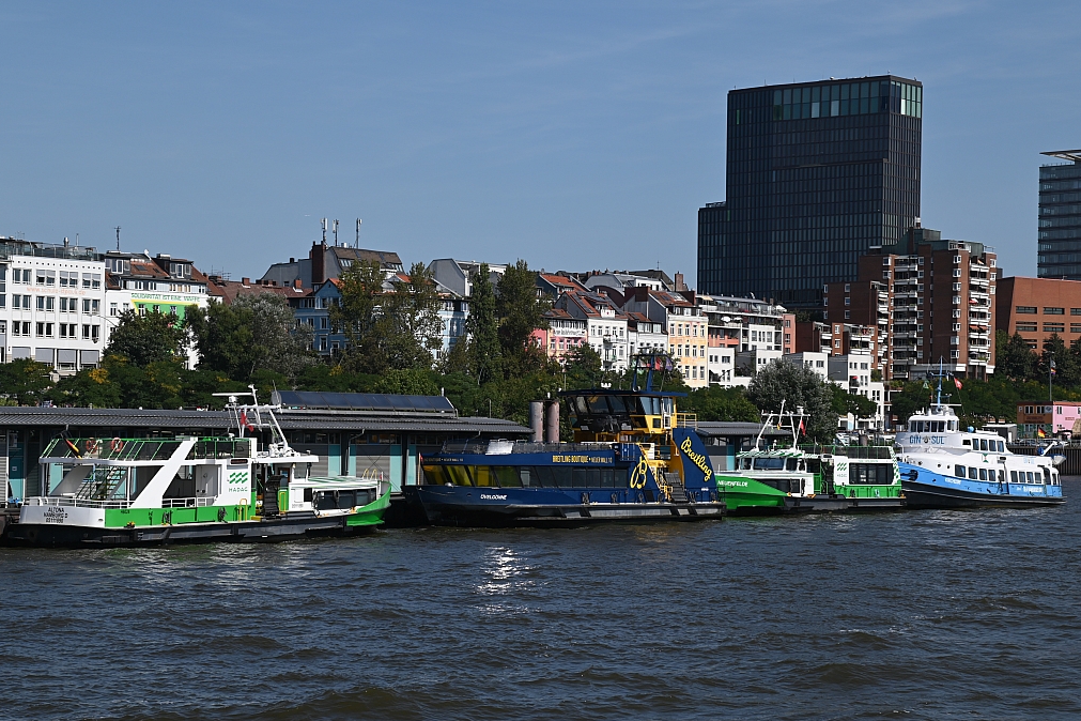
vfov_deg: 19.2
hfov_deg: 28.5
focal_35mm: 71
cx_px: 542
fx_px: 2132
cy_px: 360
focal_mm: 70
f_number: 8
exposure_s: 1/500
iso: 100
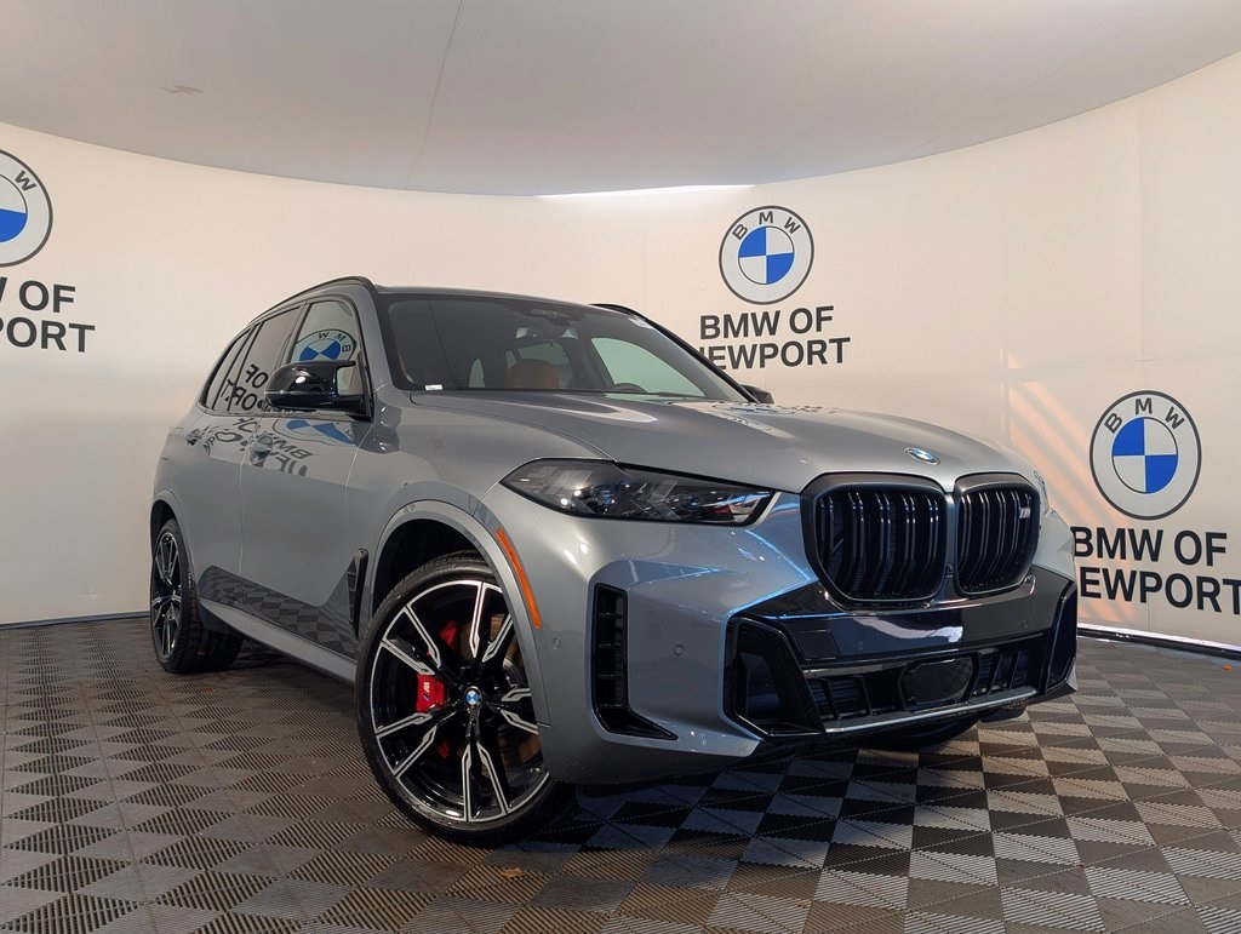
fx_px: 862
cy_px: 467
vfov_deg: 56.9
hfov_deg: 71.5
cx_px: 620
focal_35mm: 24
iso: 21
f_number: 1.68
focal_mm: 6.9
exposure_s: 1/60
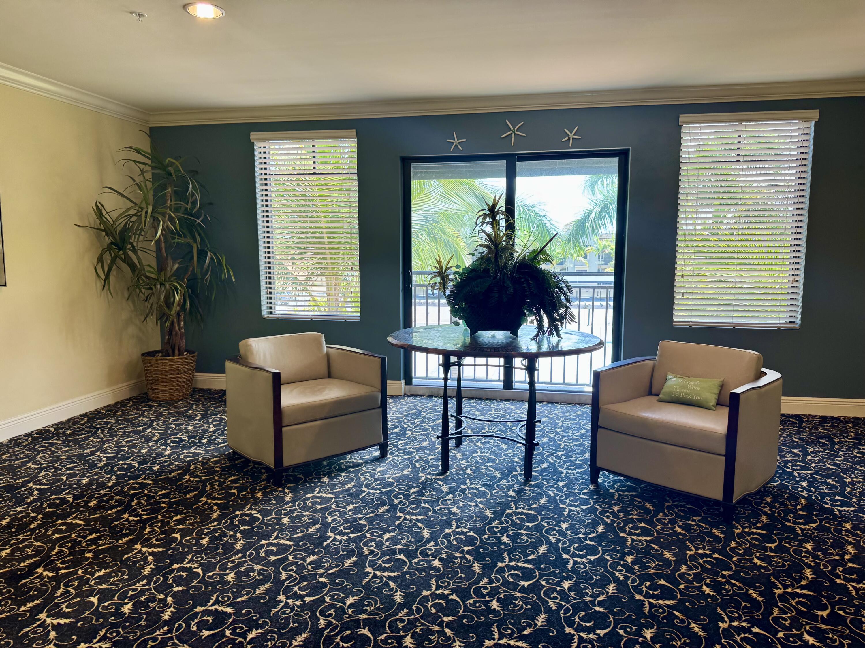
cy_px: 324
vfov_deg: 56.8
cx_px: 432
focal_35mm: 24
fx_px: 600
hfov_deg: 71.6
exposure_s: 1/120
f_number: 1.78
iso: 64
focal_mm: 6.76
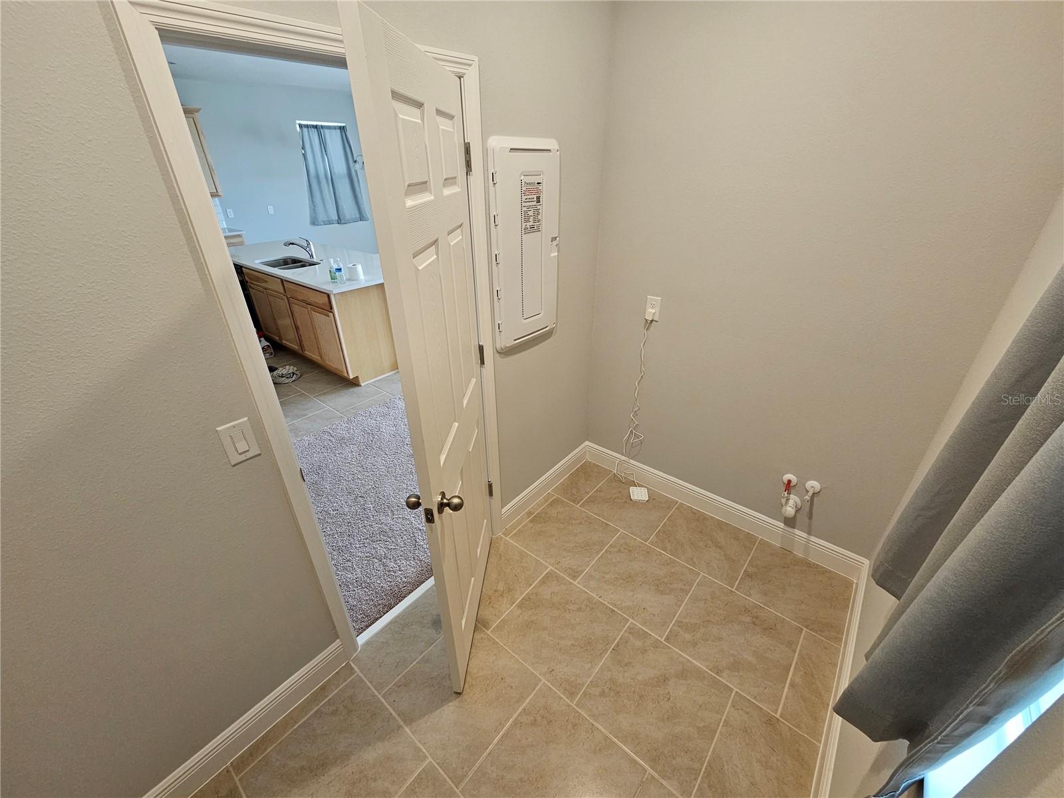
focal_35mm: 13
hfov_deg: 106.2
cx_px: 532
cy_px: 399
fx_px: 400
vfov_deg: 89.9
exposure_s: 1/60
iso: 160
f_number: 2.2
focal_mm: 2.2
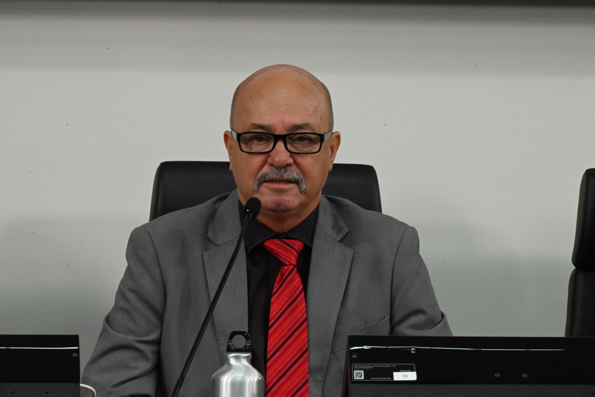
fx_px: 3307
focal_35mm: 200
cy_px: 198
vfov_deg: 6.9
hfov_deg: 10.3
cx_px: 298
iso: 8000
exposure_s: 1/60
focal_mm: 200
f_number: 22
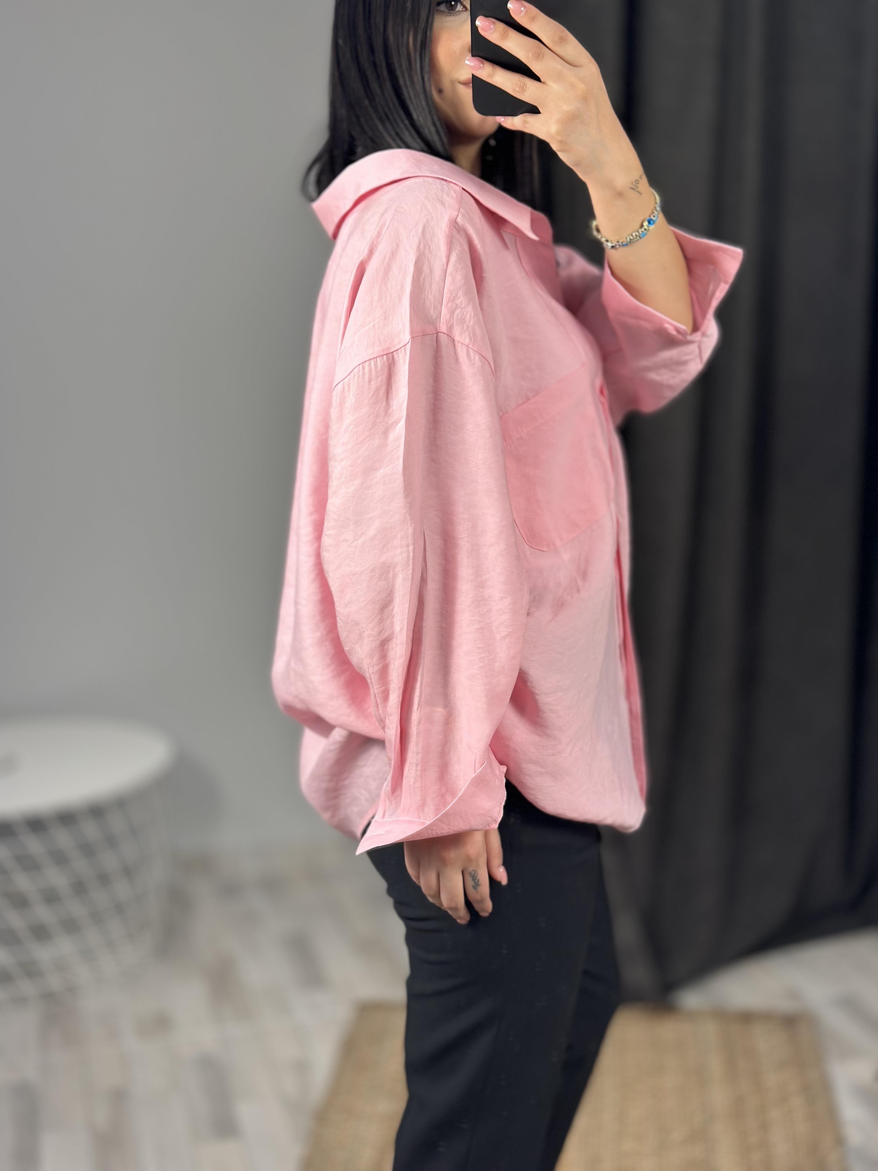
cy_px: 586
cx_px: 439
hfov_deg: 30.3
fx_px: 1623
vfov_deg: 39.7
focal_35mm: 48
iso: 64
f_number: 1.78
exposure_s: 1/100
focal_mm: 6.86
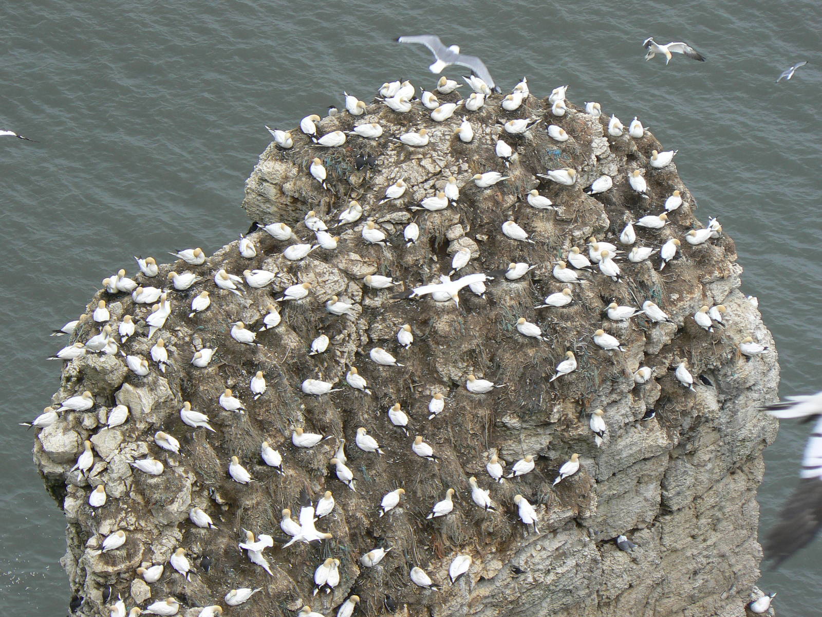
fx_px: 5628
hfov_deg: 8.4
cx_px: 411
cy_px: 308
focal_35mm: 237
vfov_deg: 6.3
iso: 80
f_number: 5.6
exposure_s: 1/320
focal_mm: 39.5
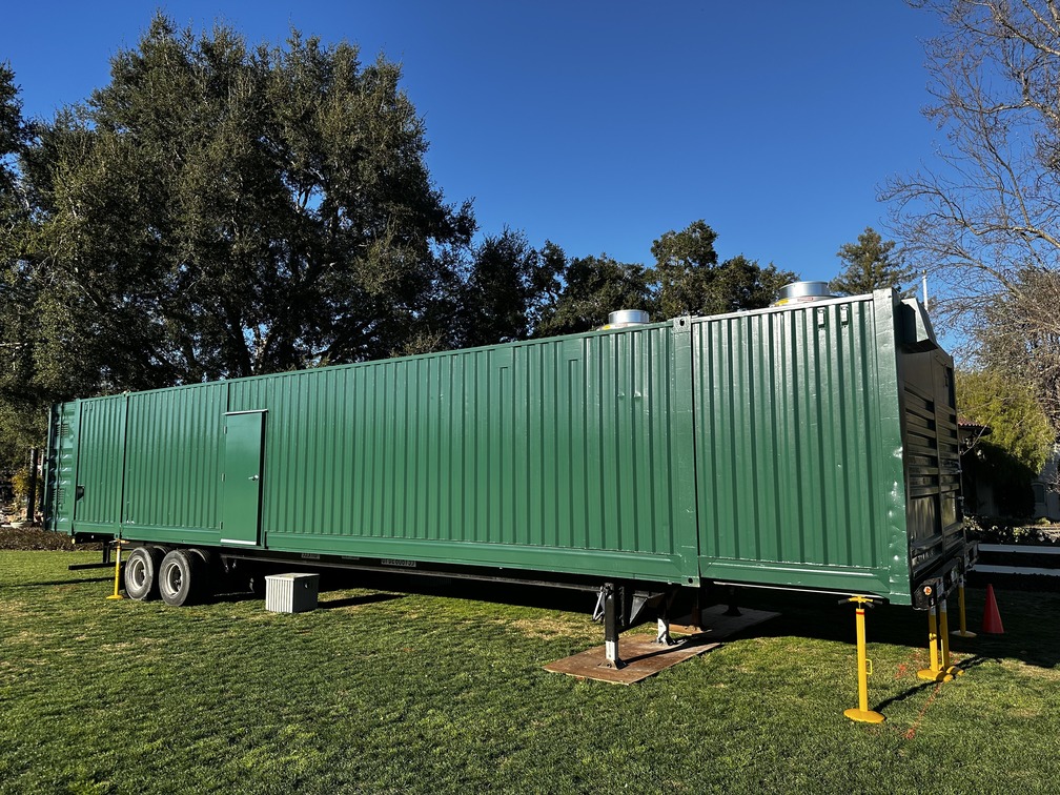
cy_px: 398
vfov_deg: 56.8
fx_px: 735
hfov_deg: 71.6
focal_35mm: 24
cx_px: 530
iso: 80
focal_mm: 6.86
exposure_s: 1/2110
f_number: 1.78
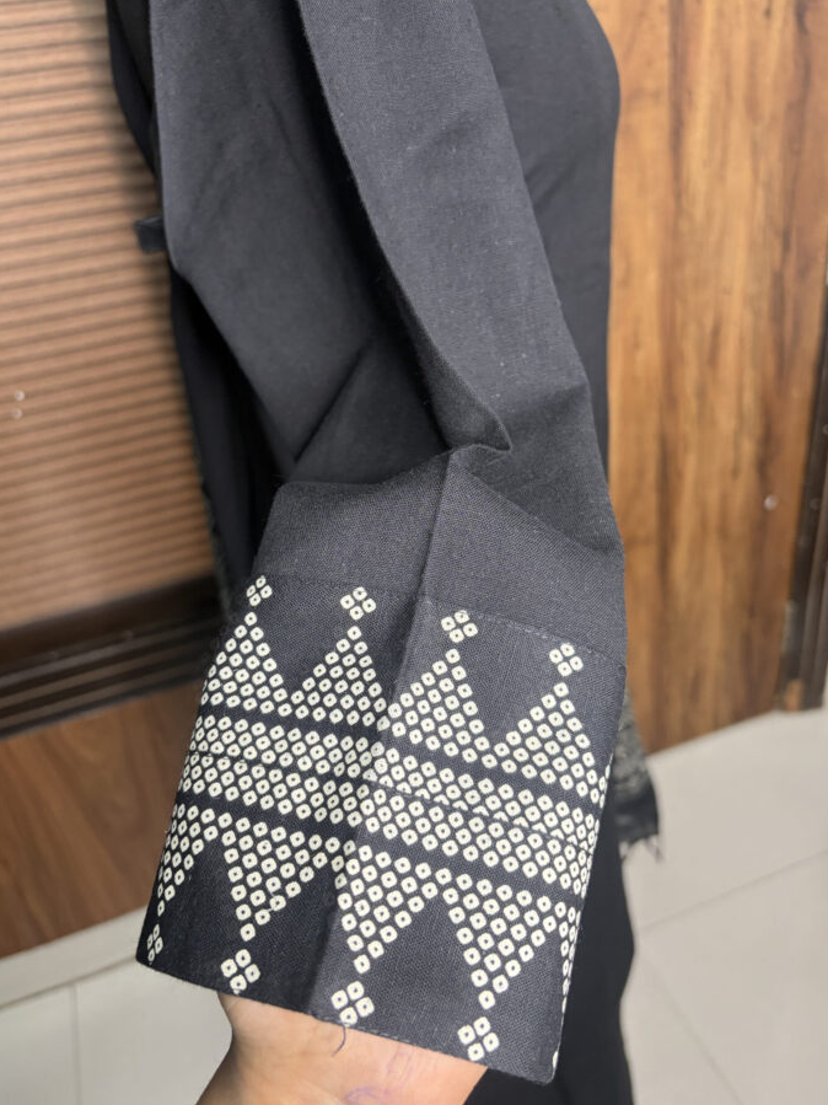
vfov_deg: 65.3
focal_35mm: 27
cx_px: 415
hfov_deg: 51.3
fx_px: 861
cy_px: 545
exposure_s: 1/50
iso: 200
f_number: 1.6
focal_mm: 5.96
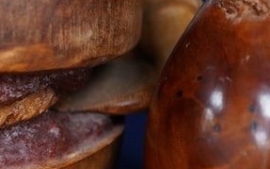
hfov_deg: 13.7
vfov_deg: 9.1
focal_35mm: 144
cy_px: 98
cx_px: -132
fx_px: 1059
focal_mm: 30
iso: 1250
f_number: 3.5
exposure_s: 1/125
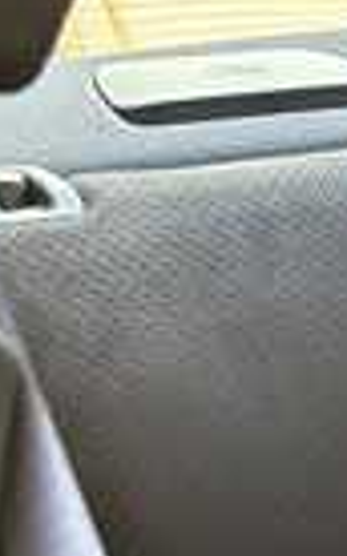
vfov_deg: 14.9
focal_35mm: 128
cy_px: 878
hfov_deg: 8.5
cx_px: 1049
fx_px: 1941
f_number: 1.6
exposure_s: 1/60
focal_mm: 5.96
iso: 400
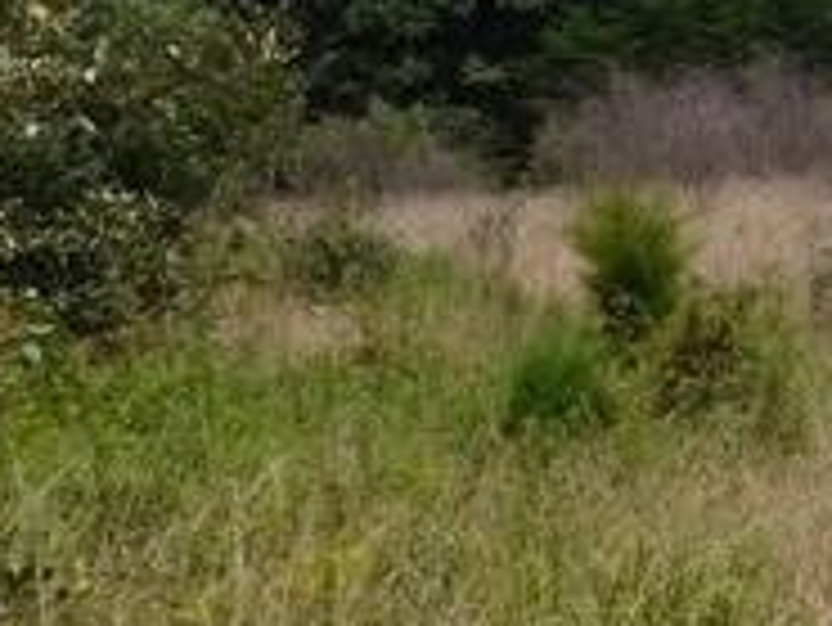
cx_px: 1102
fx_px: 3992
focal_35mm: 166
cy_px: 531
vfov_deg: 8.9
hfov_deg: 11.6
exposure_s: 1/640
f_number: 6.4
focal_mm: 5.3
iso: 125
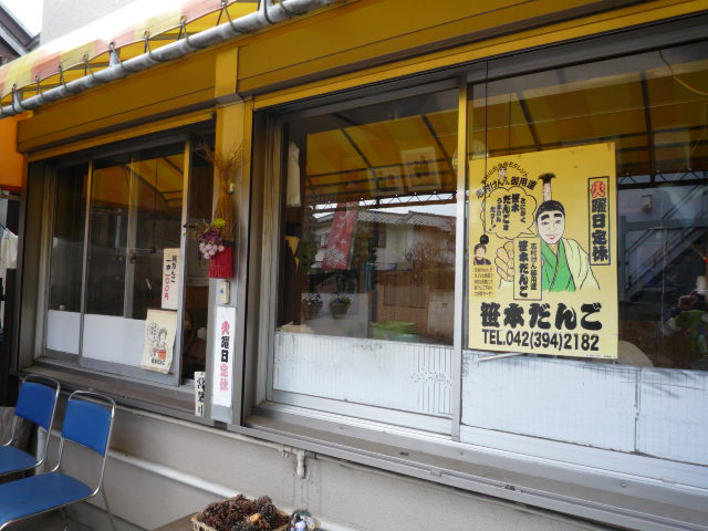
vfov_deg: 54.9
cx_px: 354
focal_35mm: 25
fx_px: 511
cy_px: 266
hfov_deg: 69.4
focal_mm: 4.4
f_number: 2.8
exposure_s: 1/200
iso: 100
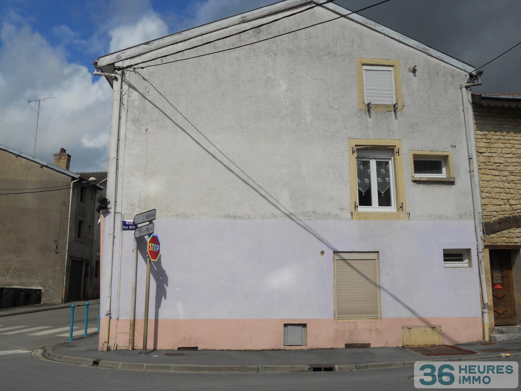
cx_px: 260
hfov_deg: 49.0
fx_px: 572
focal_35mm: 38
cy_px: 196
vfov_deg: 37.7
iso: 80
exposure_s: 1/320
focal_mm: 6.9
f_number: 9.8
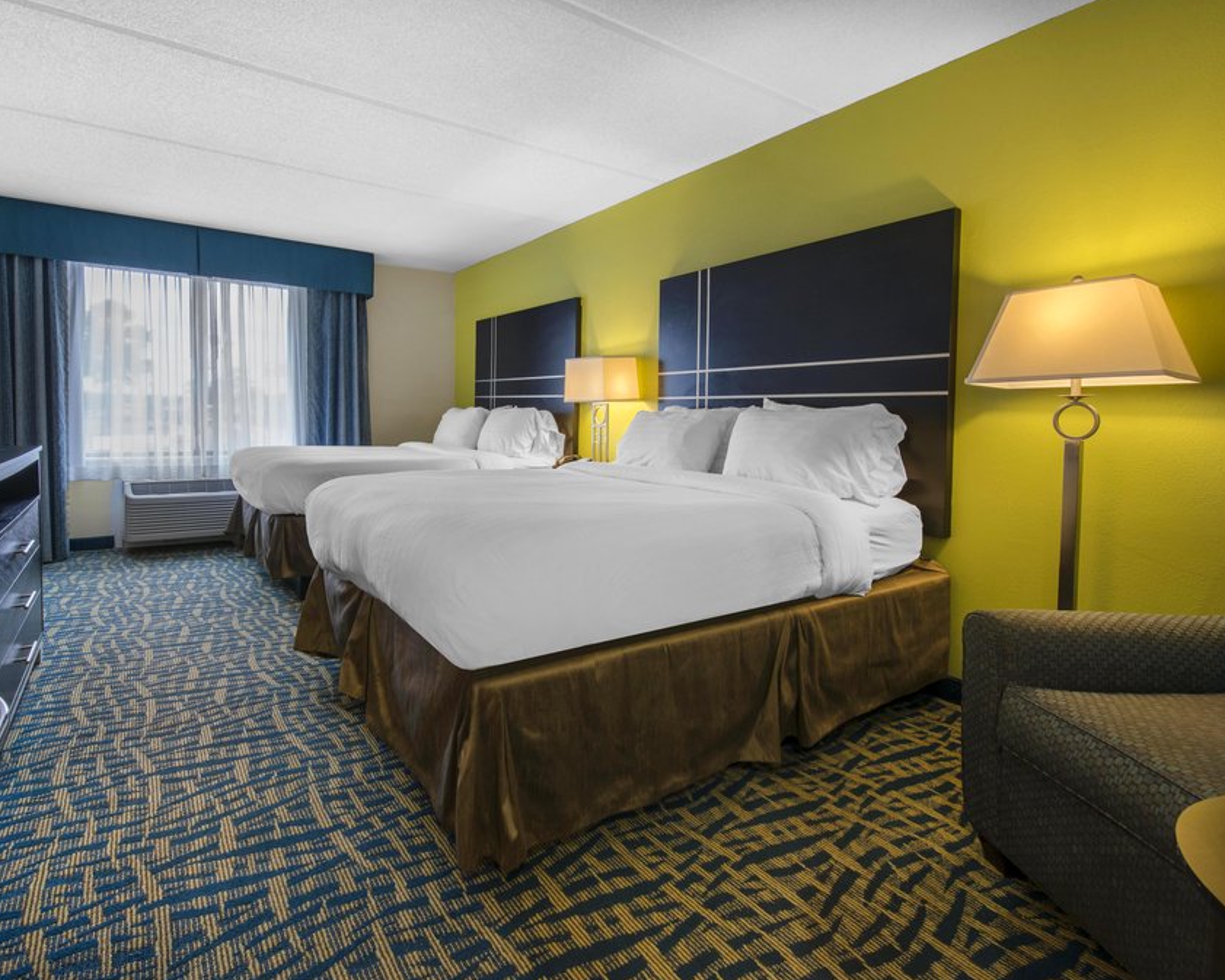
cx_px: 484
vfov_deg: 80.4
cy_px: 489
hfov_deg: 91.8
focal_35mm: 16
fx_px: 580
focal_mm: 14
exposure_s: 1/5
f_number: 11
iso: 400
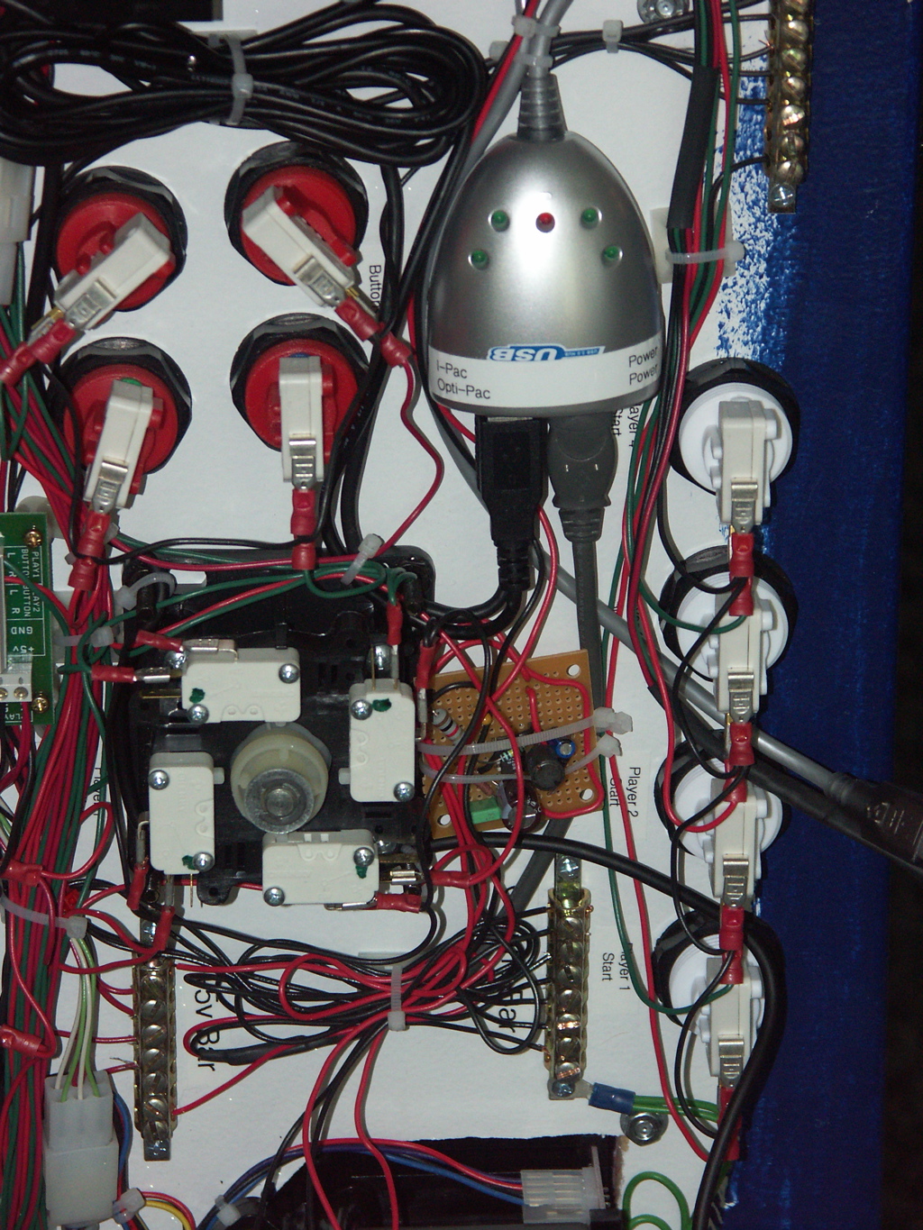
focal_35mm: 147
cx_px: 462
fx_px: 5225
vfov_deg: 13.4
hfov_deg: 10.1
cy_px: 615
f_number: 3.2
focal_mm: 37.13
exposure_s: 1/125
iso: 200
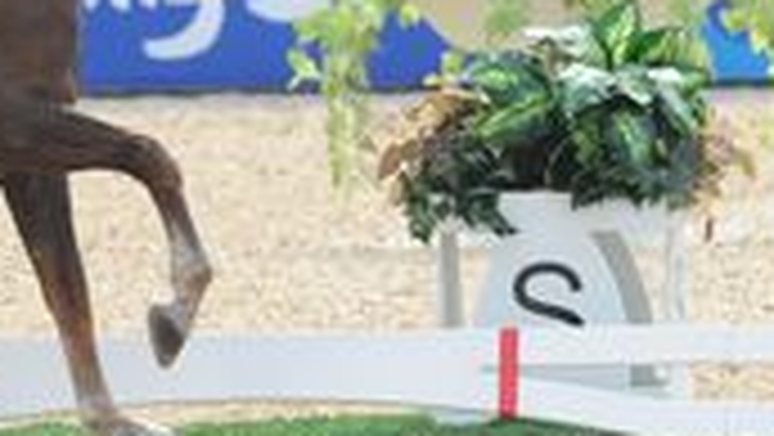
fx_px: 23966
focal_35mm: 1167
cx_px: -32
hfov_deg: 1.8
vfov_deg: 1.0
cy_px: -90
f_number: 5
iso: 640
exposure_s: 1/2500
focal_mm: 300
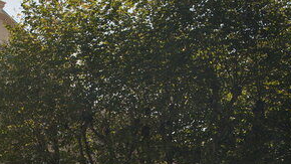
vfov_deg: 15.1
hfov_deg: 26.5
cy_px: 218
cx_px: 7
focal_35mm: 76
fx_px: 586
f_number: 2.8
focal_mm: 29
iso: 200
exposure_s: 1/2500
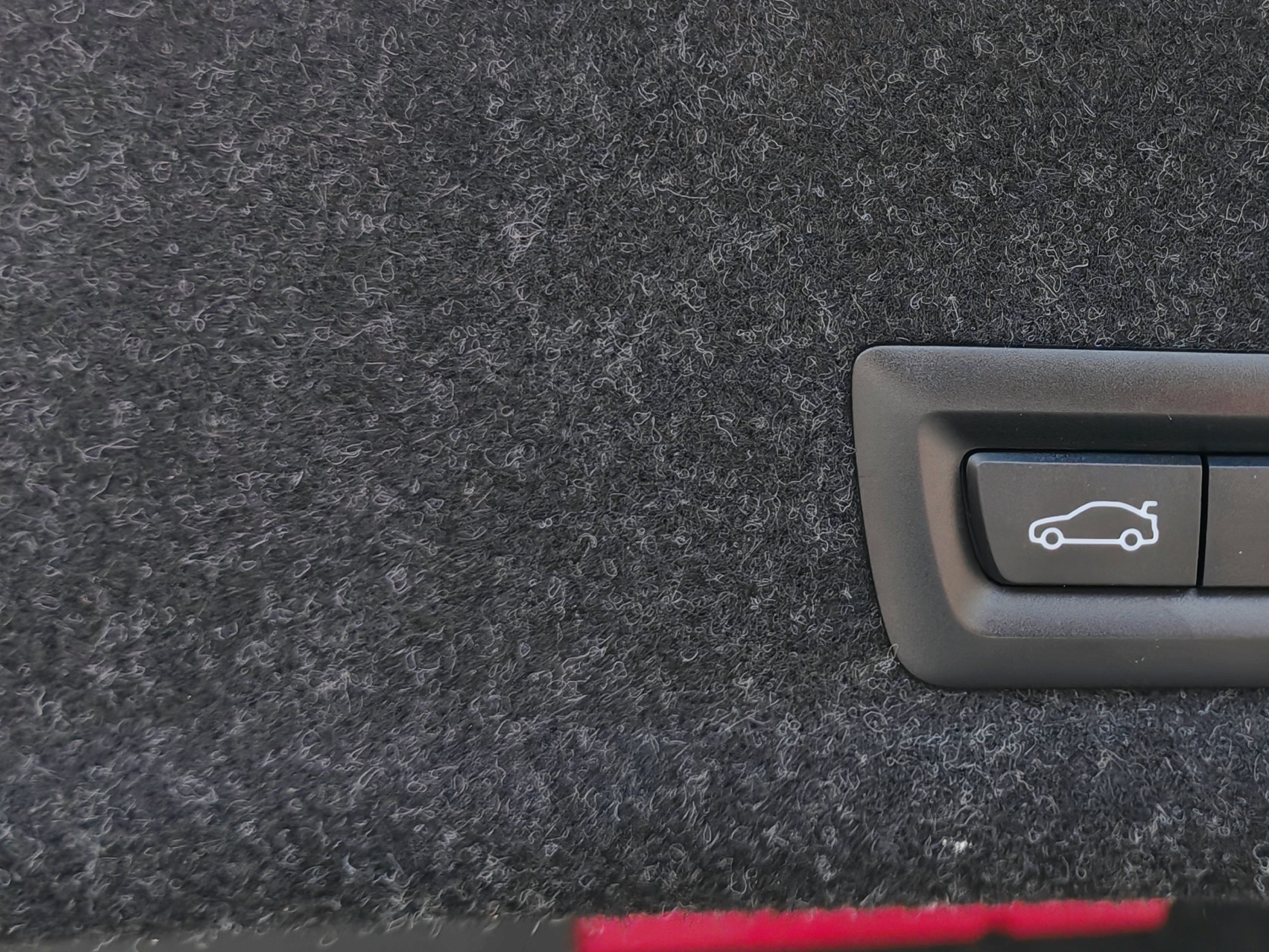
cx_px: 1150
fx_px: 2163
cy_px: 335
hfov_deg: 31.1
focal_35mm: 59
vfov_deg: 24.7
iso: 50
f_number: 1.95
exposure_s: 1/340
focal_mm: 5.52
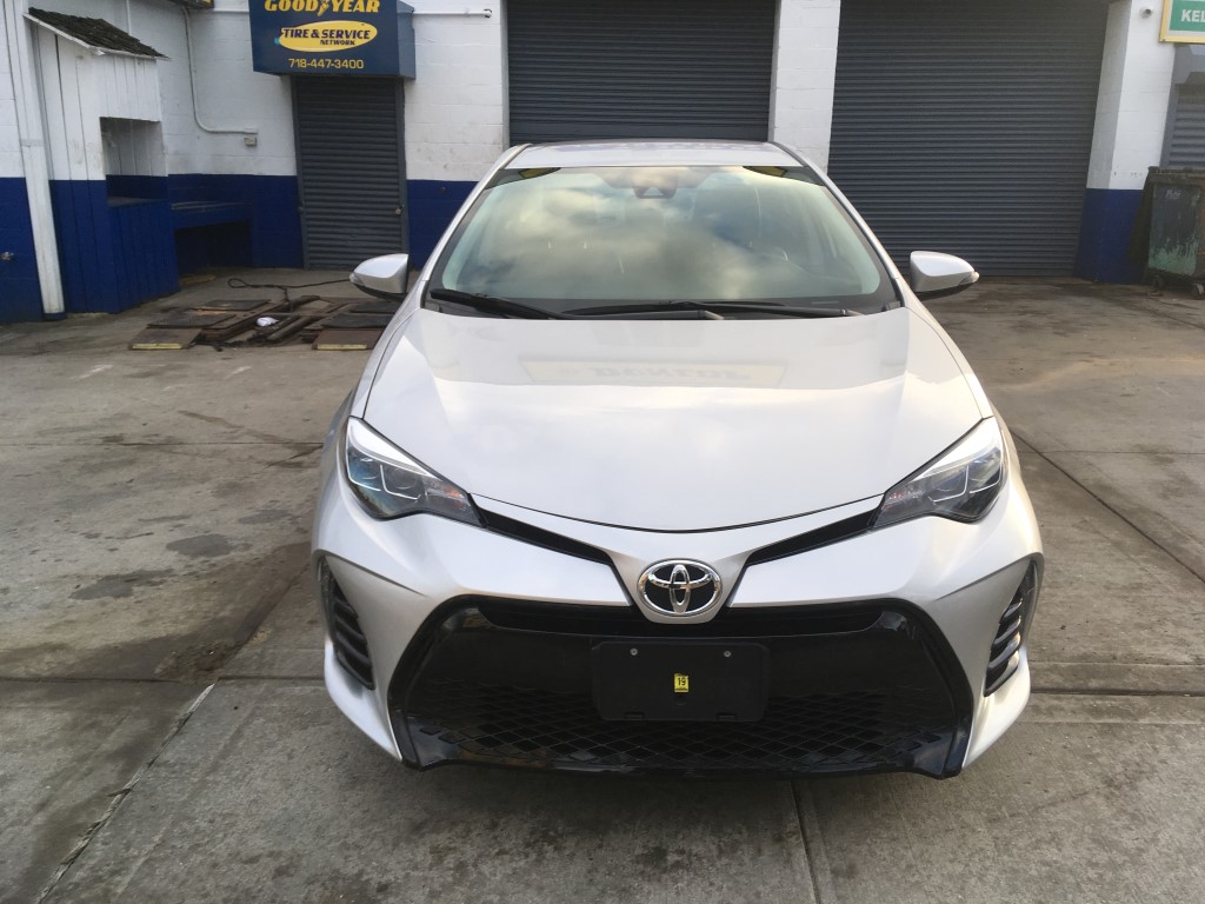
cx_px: 602
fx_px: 1010
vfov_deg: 48.2
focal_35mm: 29
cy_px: 452
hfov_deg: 61.7
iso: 25
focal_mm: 4.15
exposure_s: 1/196
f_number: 2.2
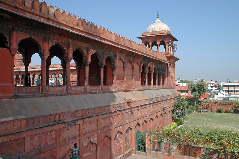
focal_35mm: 33
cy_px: 80
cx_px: 120
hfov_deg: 57.3
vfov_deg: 39.9
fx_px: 219
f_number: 9
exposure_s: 1/320
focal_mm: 22
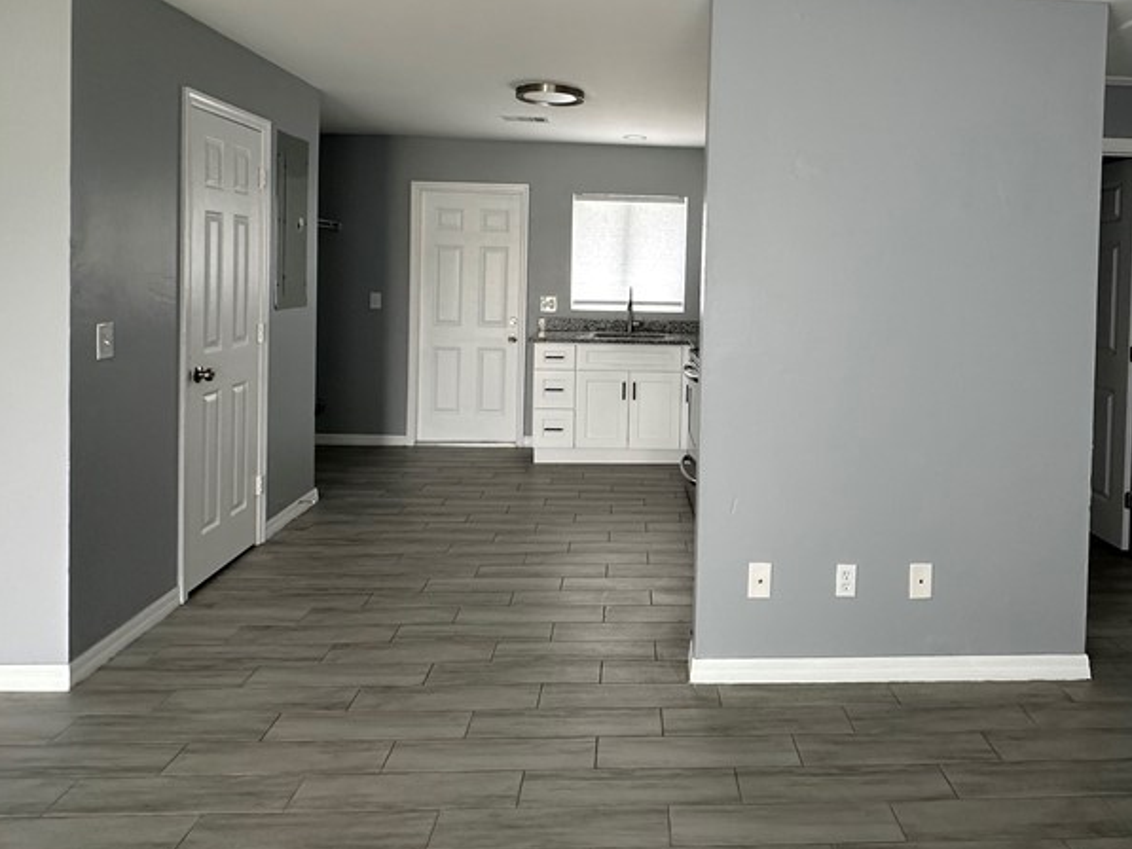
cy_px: 286
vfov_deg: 55.7
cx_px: 677
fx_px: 785
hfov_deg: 70.9
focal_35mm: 24
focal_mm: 2.22
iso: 160
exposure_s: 1/99
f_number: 2.2
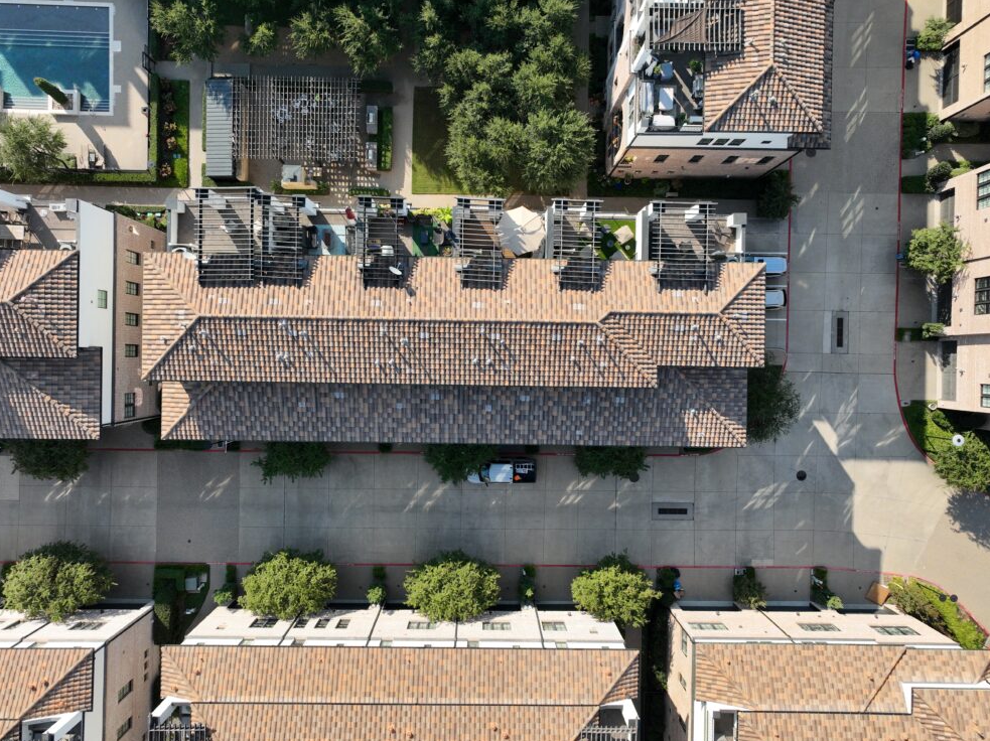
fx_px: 715
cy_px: 367
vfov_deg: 54.8
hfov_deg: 69.4
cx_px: 492
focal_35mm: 25
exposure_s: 1/1250
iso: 200
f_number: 2.8
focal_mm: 12.29
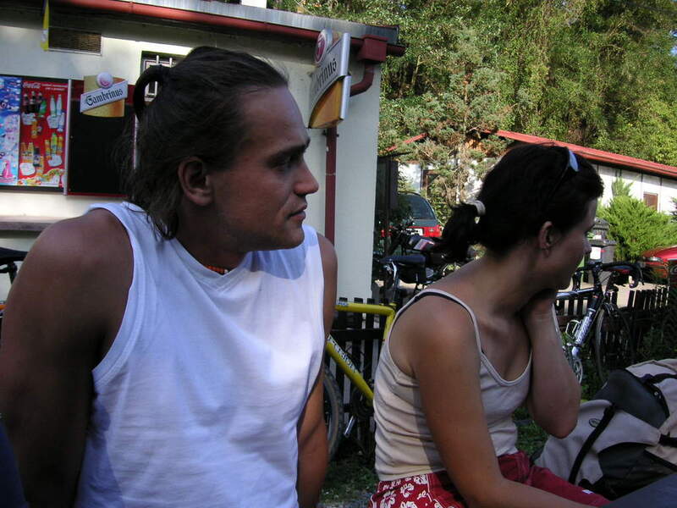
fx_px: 724
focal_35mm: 37
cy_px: 254
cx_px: 338
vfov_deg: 38.7
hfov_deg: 50.1
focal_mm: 6.1
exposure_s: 1/500
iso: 50
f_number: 2.8
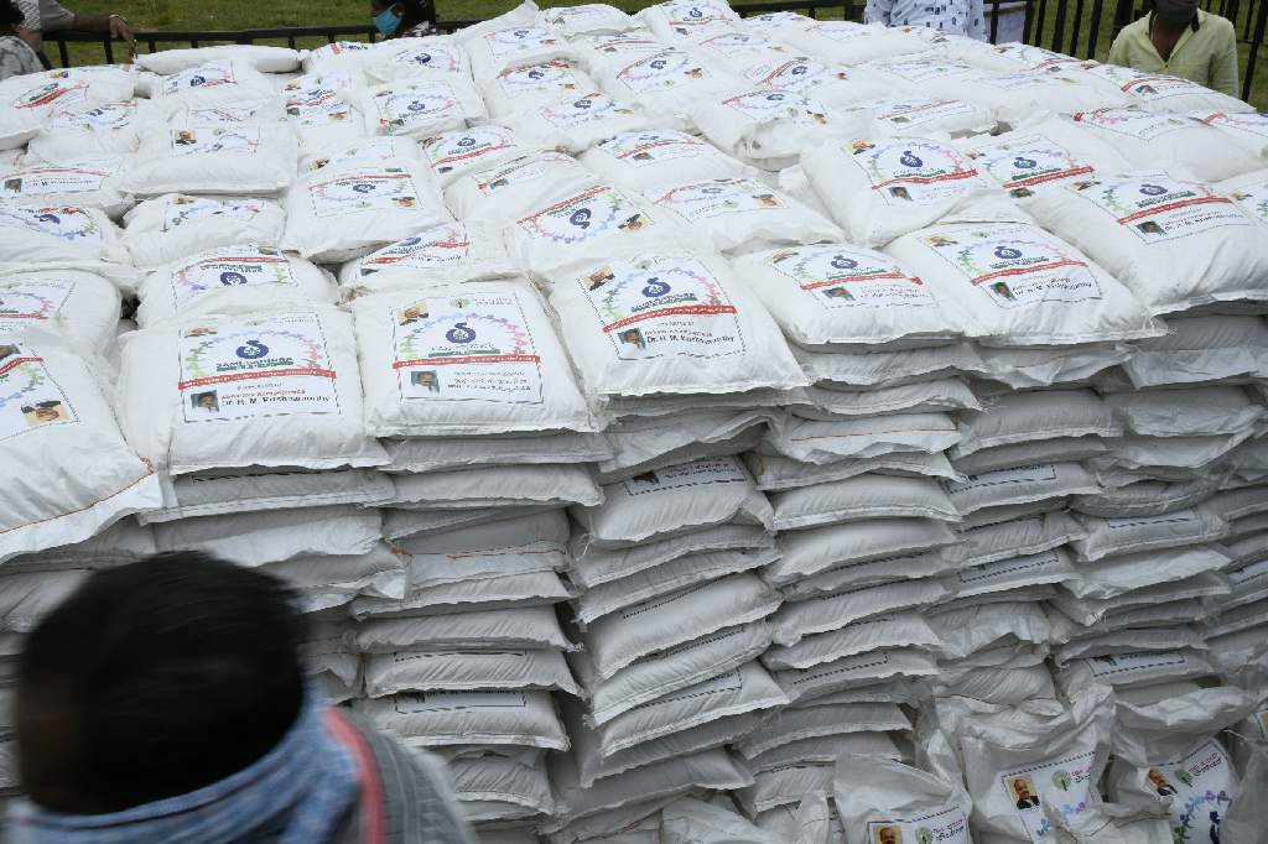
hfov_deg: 50.7
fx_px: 1338
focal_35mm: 38
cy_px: 422
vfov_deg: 35.0
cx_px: 634
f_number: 22
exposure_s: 1/125
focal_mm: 38
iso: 400
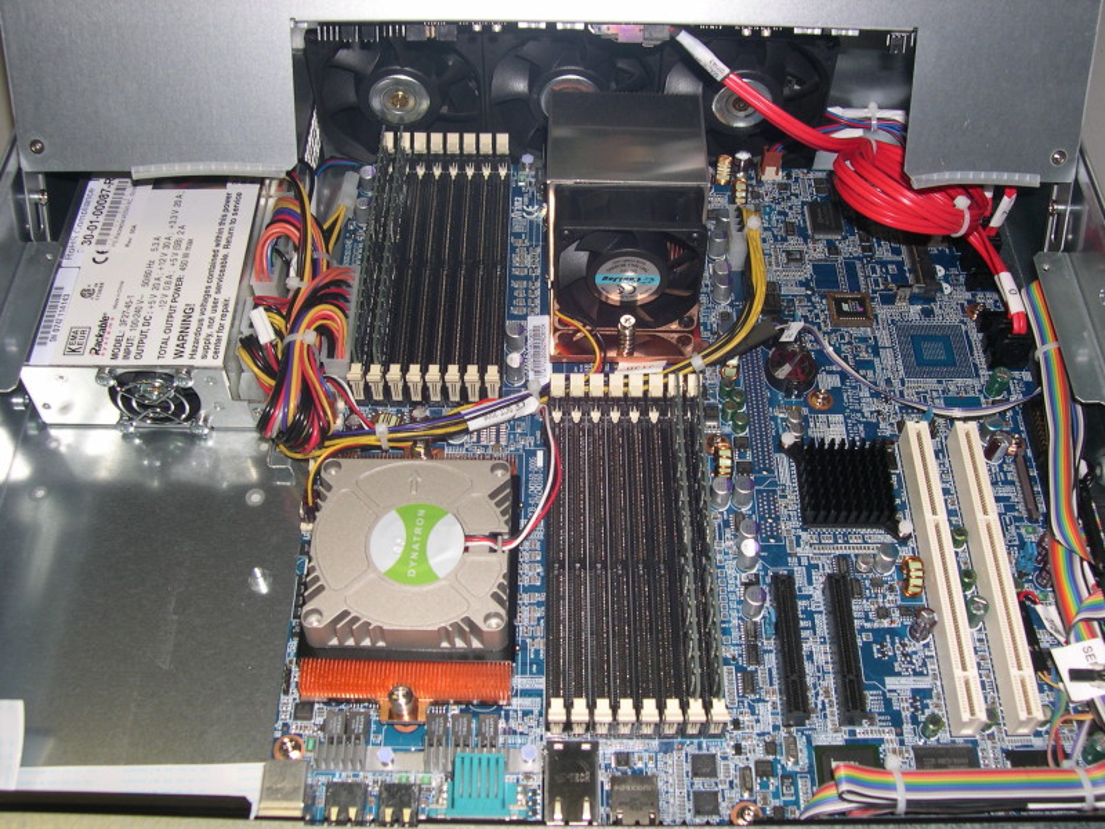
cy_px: 414
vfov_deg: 37.7
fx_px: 1213
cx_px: 552
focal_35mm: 38
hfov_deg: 49.0
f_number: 7.6
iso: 100
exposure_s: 1/30
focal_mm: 8
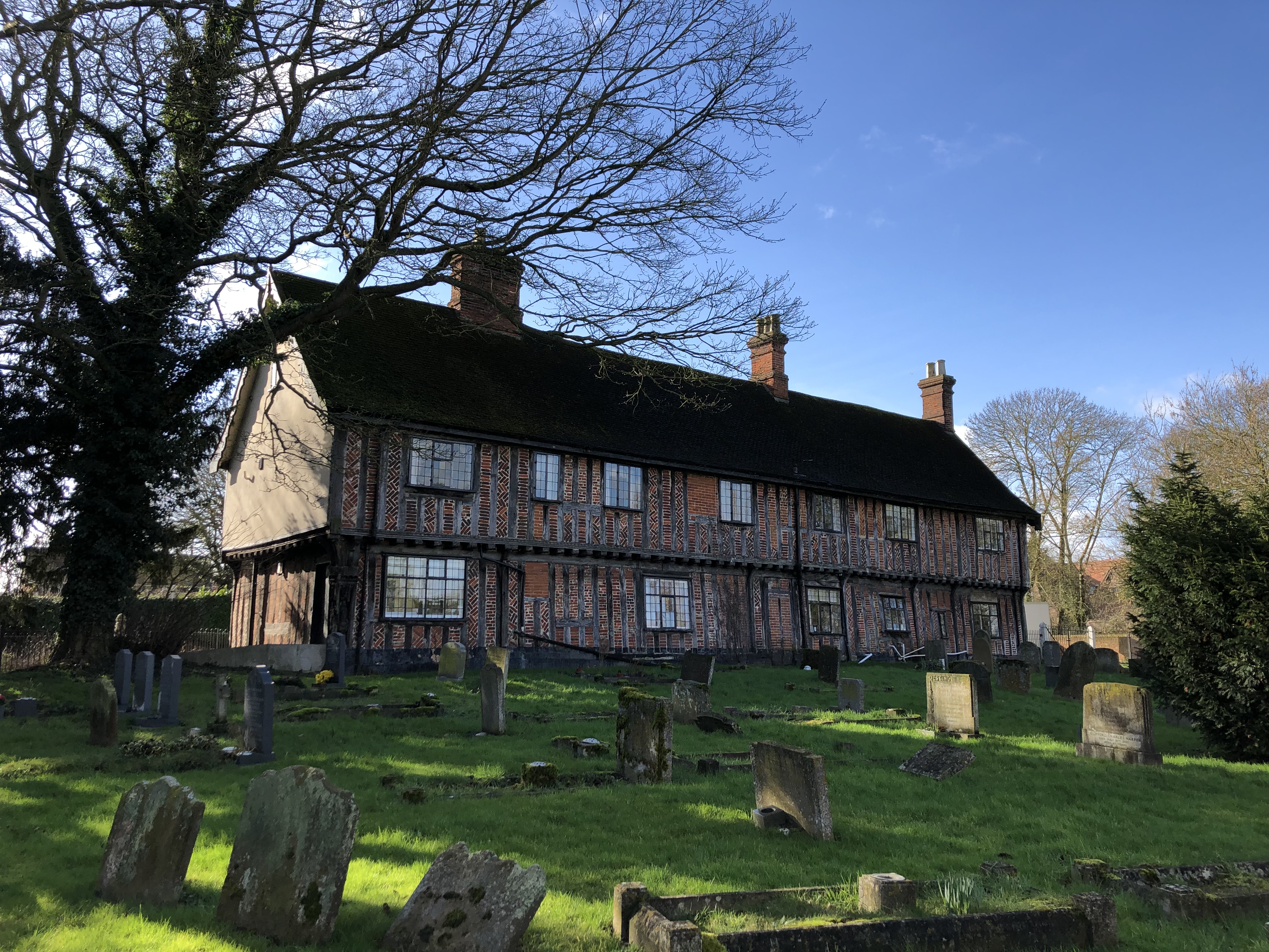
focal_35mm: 28
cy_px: 476
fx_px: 1026
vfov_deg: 49.7
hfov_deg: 63.4
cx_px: 634
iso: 20
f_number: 1.8
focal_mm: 4
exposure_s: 1/762
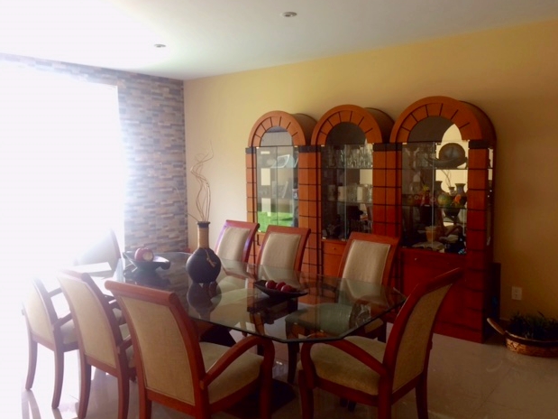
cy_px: 206
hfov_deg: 60.0
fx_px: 483
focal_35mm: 30
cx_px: 285
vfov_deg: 46.8
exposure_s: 1/40
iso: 40
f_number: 2.2
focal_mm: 4.15
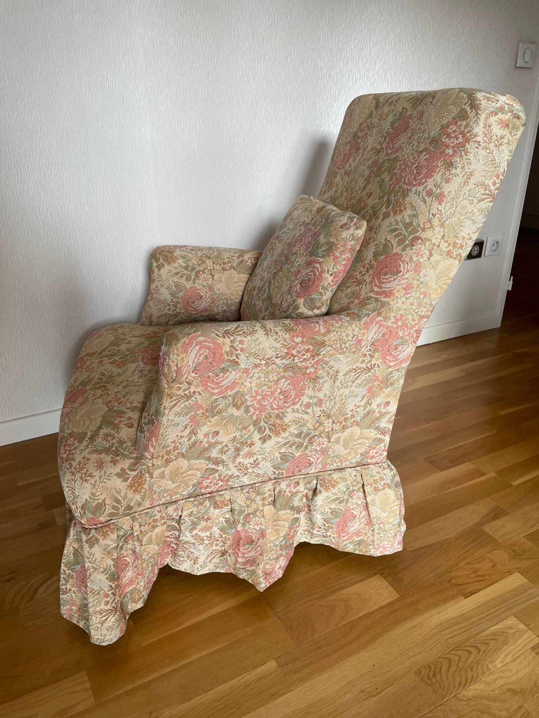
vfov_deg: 67.3
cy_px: 359
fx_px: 540
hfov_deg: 53.1
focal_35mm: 26
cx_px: 270
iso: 100
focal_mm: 4.2
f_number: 1.6
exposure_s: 1/121
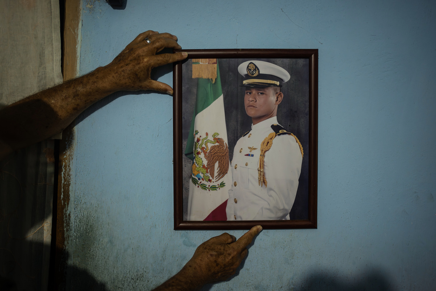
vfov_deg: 37.9
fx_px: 424
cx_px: 218
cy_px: 146
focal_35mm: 35
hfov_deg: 54.4
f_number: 1.8
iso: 1000
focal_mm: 35
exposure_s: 1/60
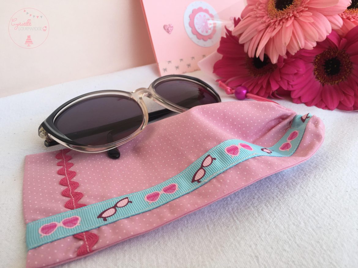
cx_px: 179
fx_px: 300
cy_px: 134
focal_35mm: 29
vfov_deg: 48.2
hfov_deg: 61.6
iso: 25
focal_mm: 4.15
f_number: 2.2
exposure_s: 1/364
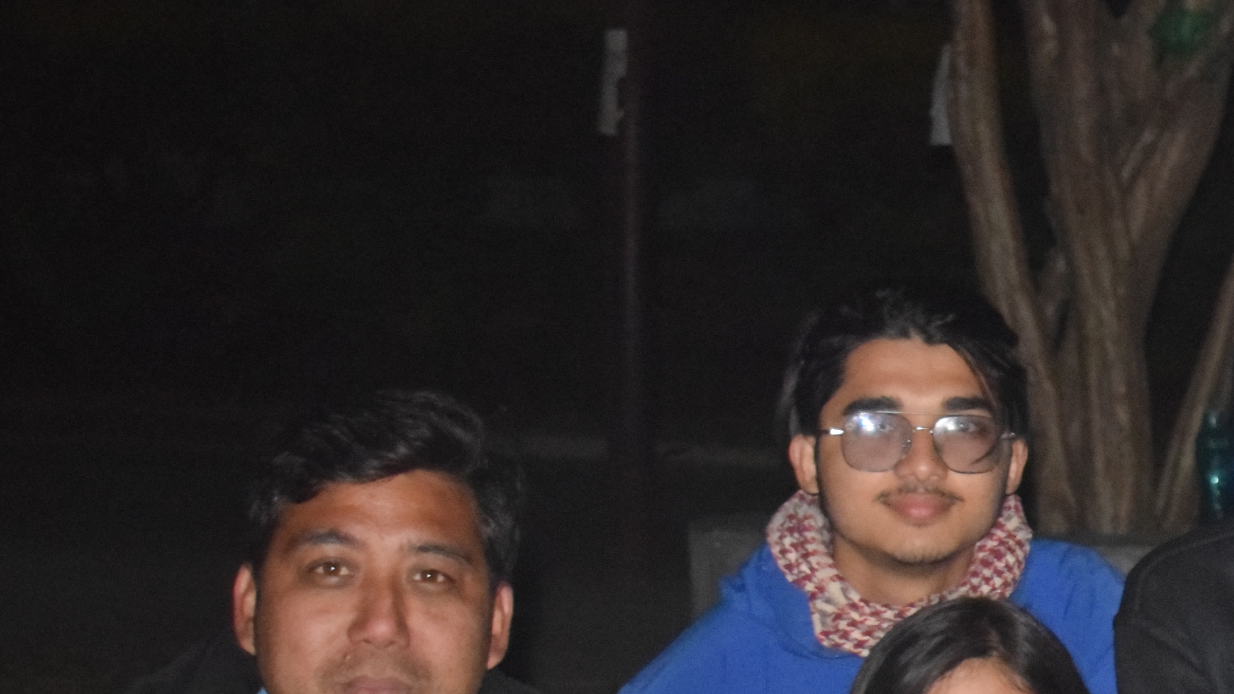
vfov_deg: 8.1
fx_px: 4875
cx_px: 1712
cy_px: 650
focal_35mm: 149
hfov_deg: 13.7
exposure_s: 1/60
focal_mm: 32
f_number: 4.5
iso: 3200
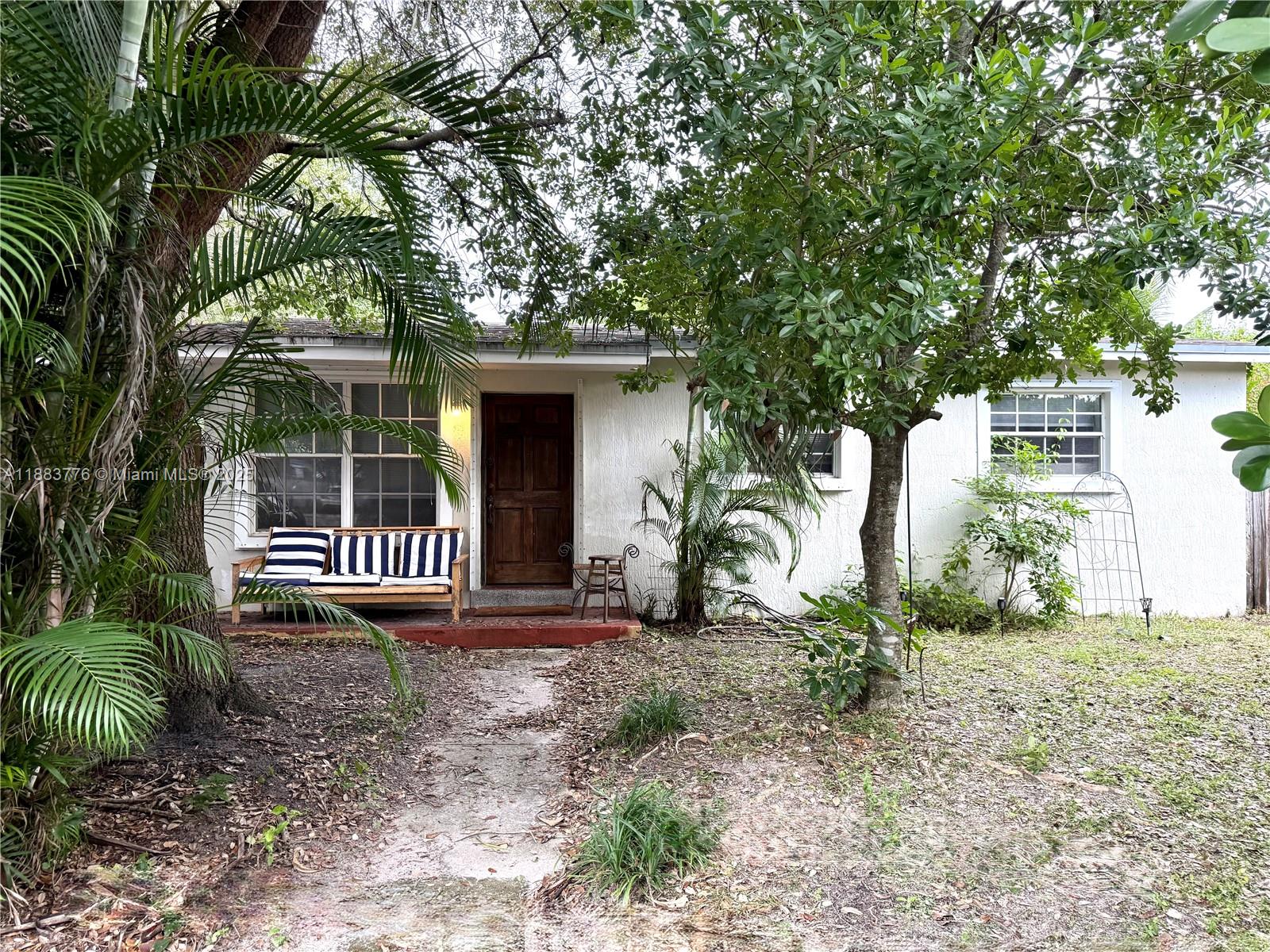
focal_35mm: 24
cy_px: 476
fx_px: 881
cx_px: 635
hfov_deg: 71.6
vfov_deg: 56.8
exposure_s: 1/203
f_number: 1.78
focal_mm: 6.76
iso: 200
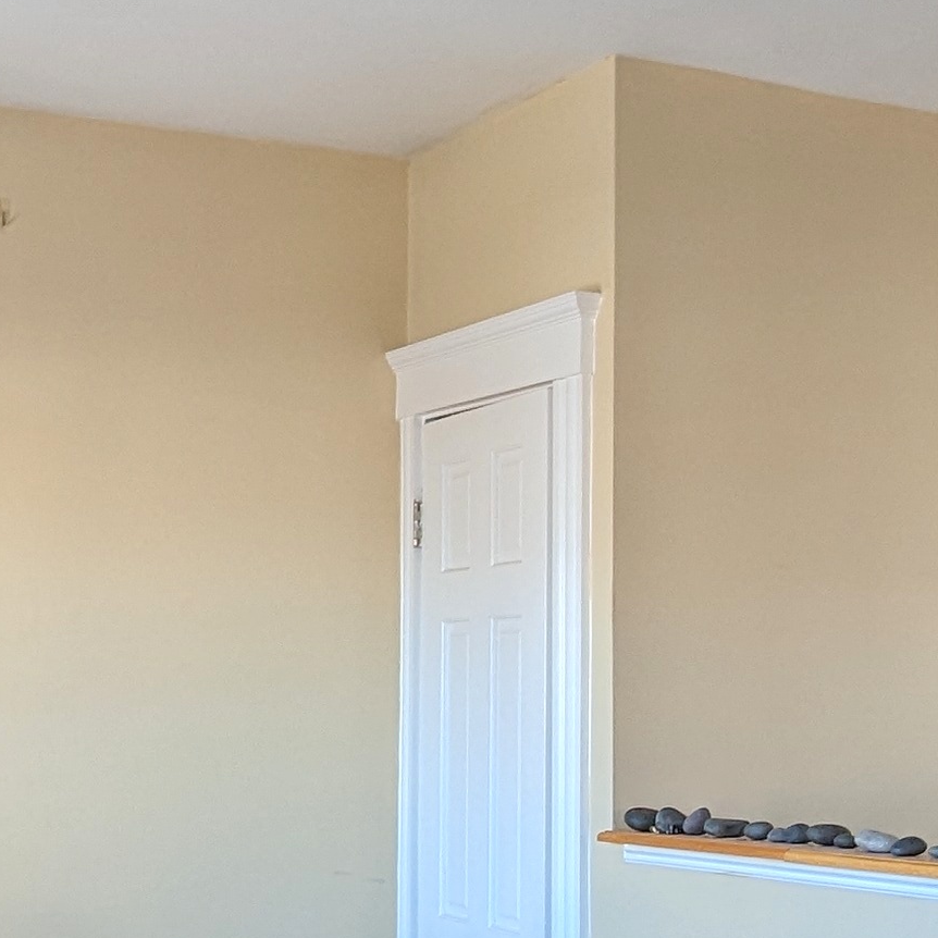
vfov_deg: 25.5
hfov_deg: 25.7
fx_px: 2054
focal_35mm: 67
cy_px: 656
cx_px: 520
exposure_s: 1/30.6
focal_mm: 2.35
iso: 62
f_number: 2.2
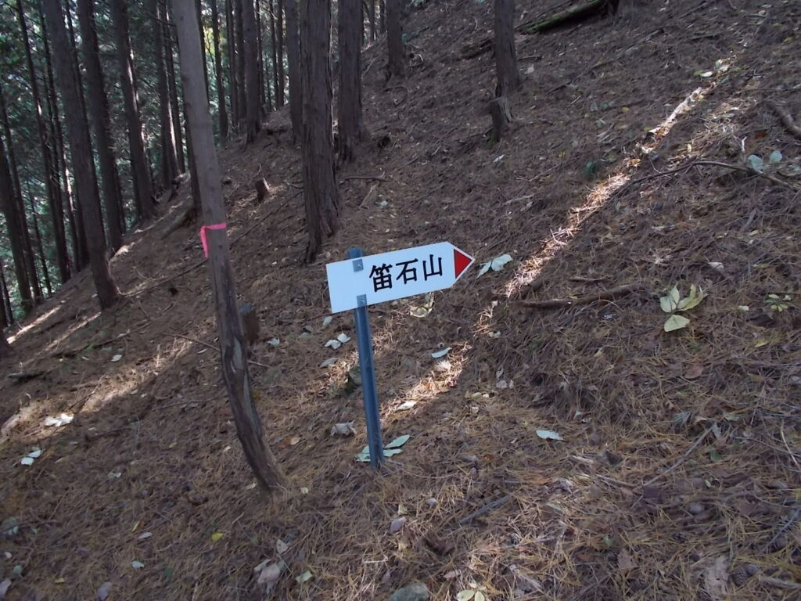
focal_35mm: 26
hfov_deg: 67.3
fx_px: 602
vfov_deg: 53.1
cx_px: 400
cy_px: 300
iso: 200
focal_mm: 4.6
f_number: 3.2
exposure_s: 1/25
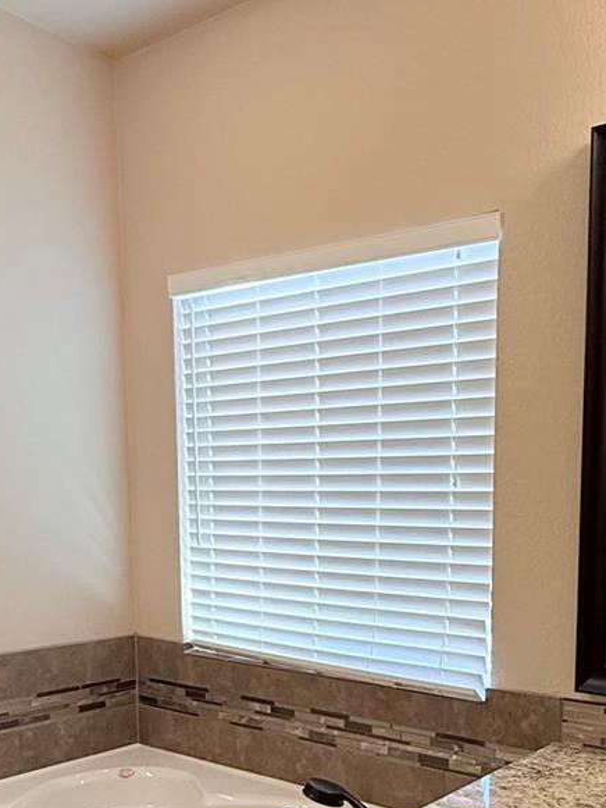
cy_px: 623
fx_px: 863
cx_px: 450
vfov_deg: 47.9
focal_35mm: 37
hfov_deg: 37.8
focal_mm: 2.22
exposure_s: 1/120
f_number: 2.2
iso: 250
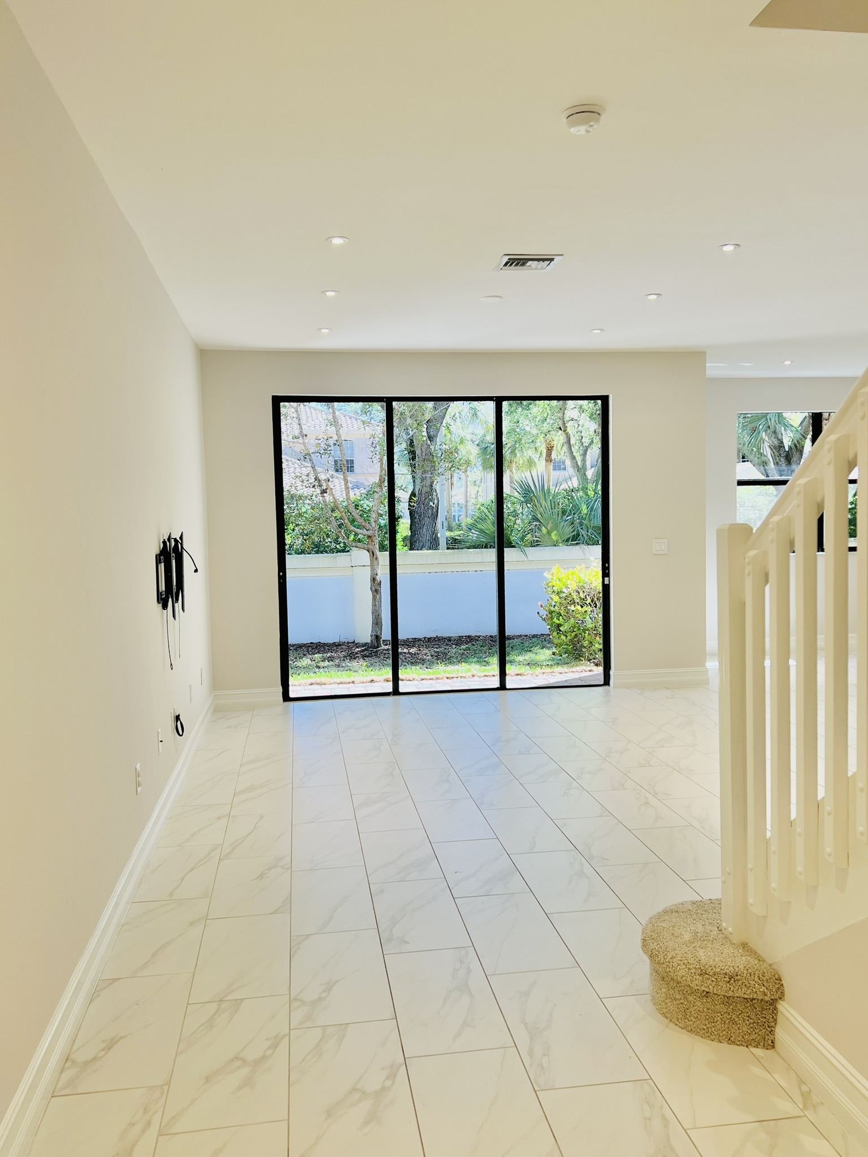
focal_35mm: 26
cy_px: 578
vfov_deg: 67.3
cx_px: 434
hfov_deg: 53.1
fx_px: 869
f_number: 1.5
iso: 50
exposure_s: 1/194
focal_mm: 5.7
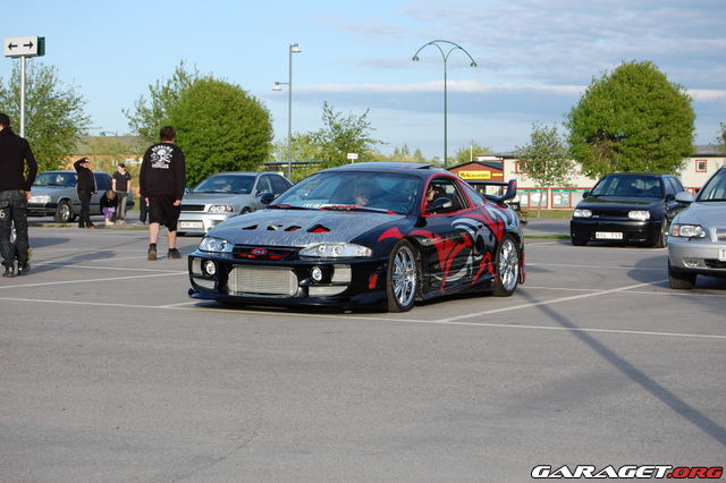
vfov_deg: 16.5
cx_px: 363
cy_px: 242
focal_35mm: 82
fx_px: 1663
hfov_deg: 24.6
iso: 200
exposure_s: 1/250
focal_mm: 55
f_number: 8
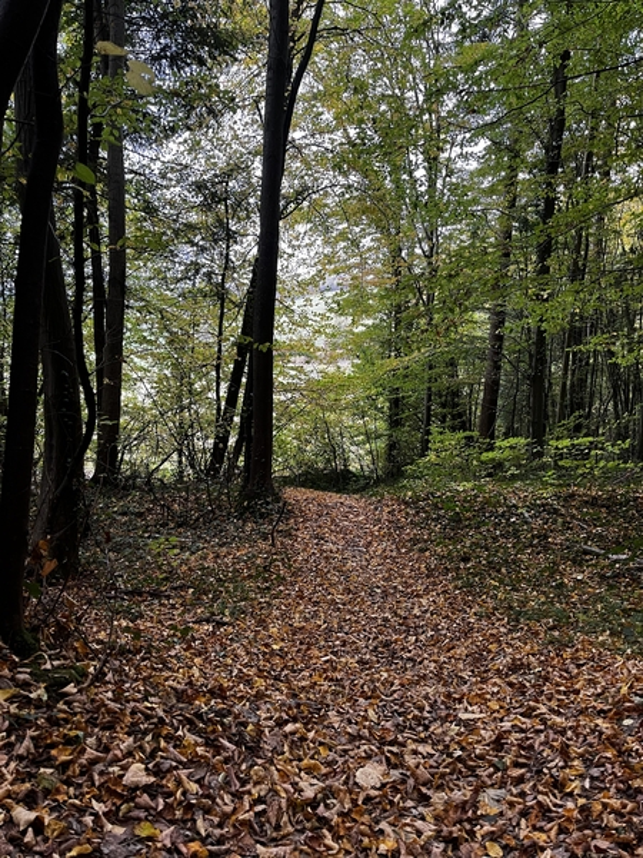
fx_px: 644
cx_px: 322
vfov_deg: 67.3
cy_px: 429
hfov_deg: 53.1
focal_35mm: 26
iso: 125
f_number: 1.6
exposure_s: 1/67
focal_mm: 5.1
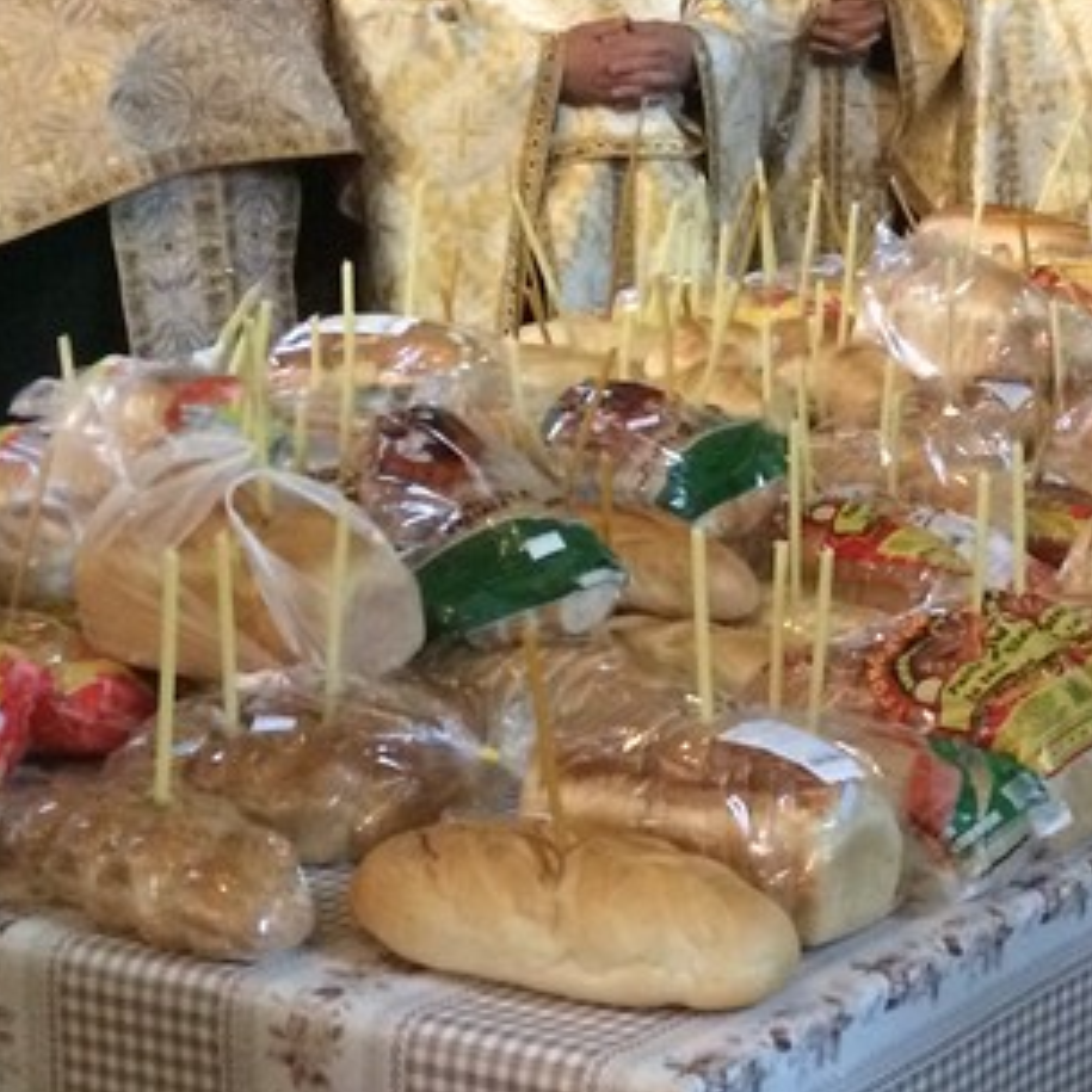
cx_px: 1643
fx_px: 3176
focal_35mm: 89
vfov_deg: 19.5
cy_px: 376
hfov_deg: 17.5
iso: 400
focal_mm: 4.12
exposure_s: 1/15
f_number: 2.2
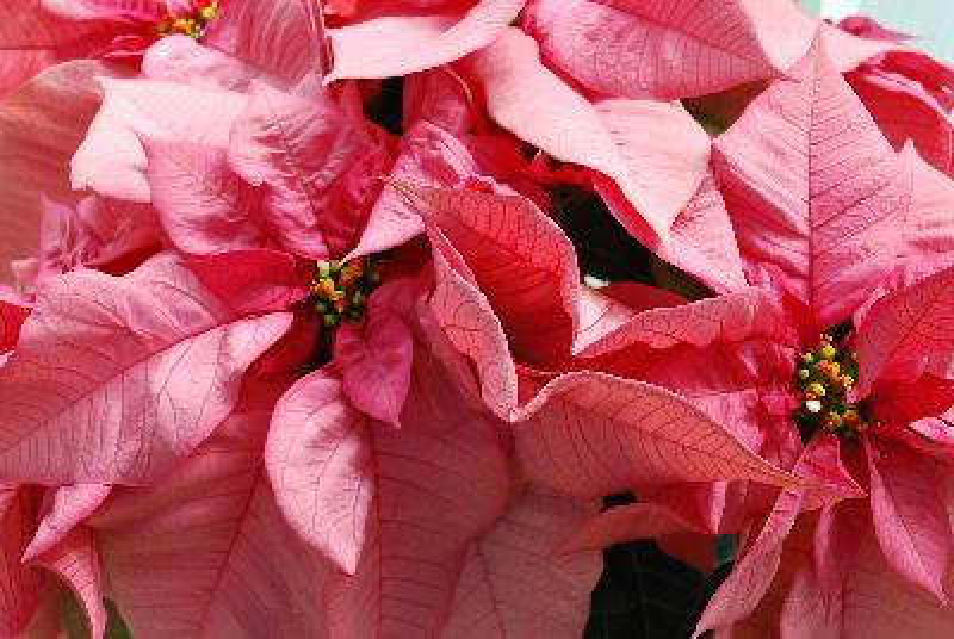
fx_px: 1154
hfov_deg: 44.9
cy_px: 320
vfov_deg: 30.9
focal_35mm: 44
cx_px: 477
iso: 100
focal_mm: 29
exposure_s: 1/80
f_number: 8
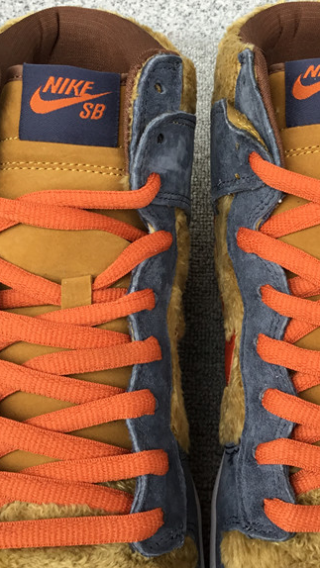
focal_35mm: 53
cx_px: 236
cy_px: 246
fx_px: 799
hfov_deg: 22.5
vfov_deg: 39.1
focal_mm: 3.3
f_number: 2.4
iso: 32
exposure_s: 1/50
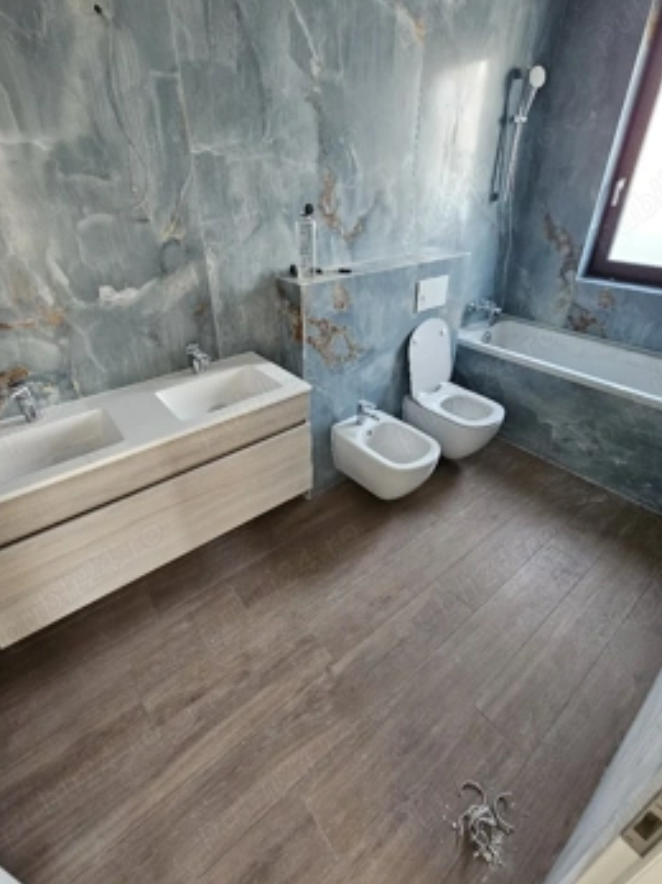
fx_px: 383
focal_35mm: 15
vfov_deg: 98.1
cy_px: 415
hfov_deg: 81.7
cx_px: 328
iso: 320
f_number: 2.2
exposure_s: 1/33.4
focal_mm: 2.2
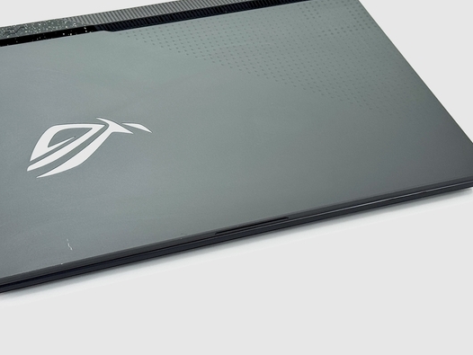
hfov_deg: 26.6
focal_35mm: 73
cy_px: 125
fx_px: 998
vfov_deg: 20.1
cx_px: 197
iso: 50
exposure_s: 1/130
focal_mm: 6.76
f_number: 1.78
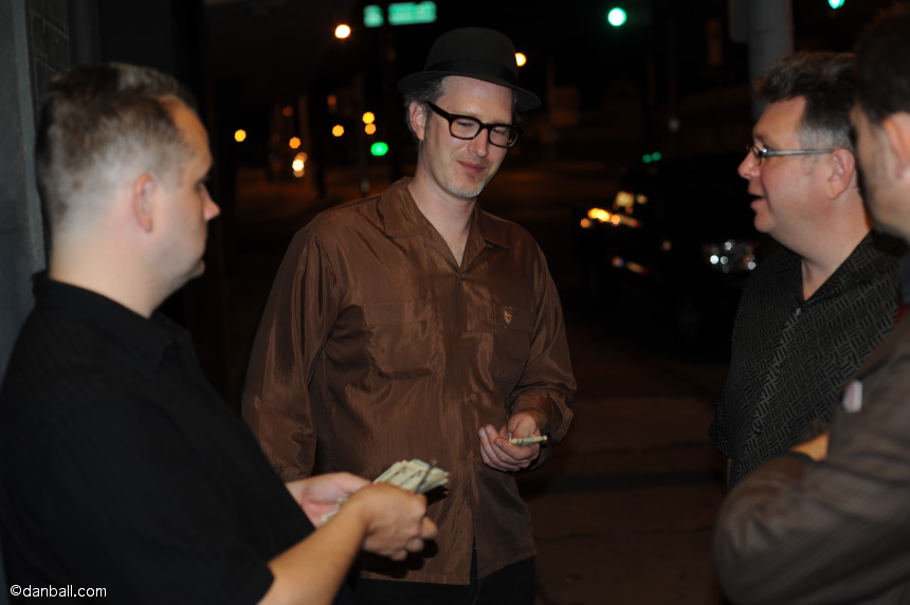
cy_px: 302
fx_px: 1263
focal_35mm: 50
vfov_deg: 27.0
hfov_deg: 39.6
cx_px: 455
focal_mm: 50
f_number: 3.5
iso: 200
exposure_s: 1/30
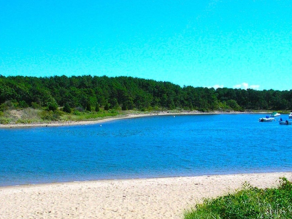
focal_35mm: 58
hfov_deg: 33.2
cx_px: 134
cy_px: 163
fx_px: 489
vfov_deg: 24.9
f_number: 4.5
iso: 100
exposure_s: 1/573
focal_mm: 5.6
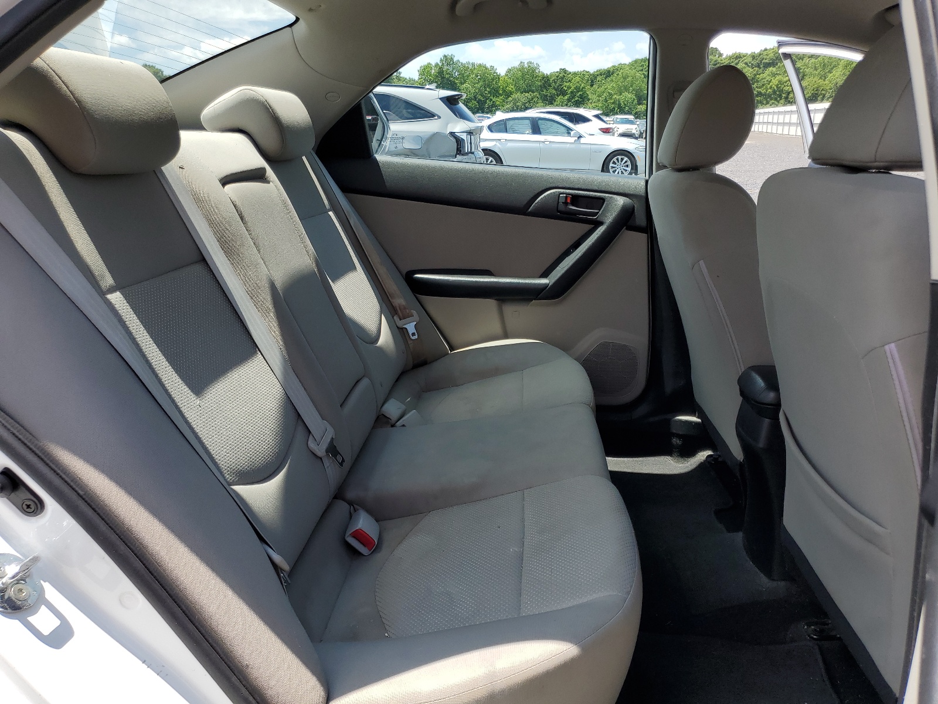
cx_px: 469
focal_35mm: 26
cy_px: 352
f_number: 1.5
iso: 50
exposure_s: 1/1429
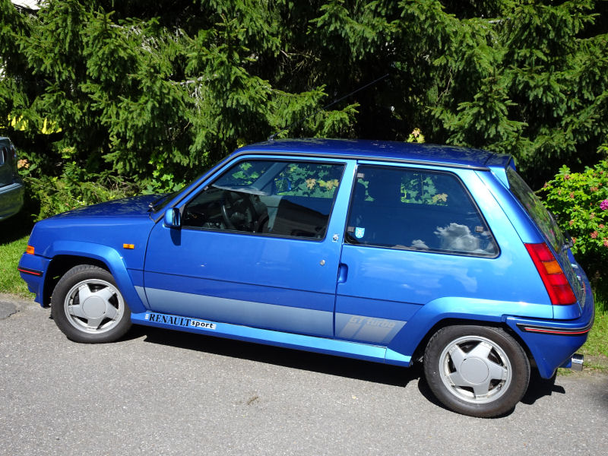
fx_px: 615
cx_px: 304
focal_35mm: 35
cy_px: 228
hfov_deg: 52.6
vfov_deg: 40.7
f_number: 4
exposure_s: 1/500
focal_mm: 5.98
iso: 80
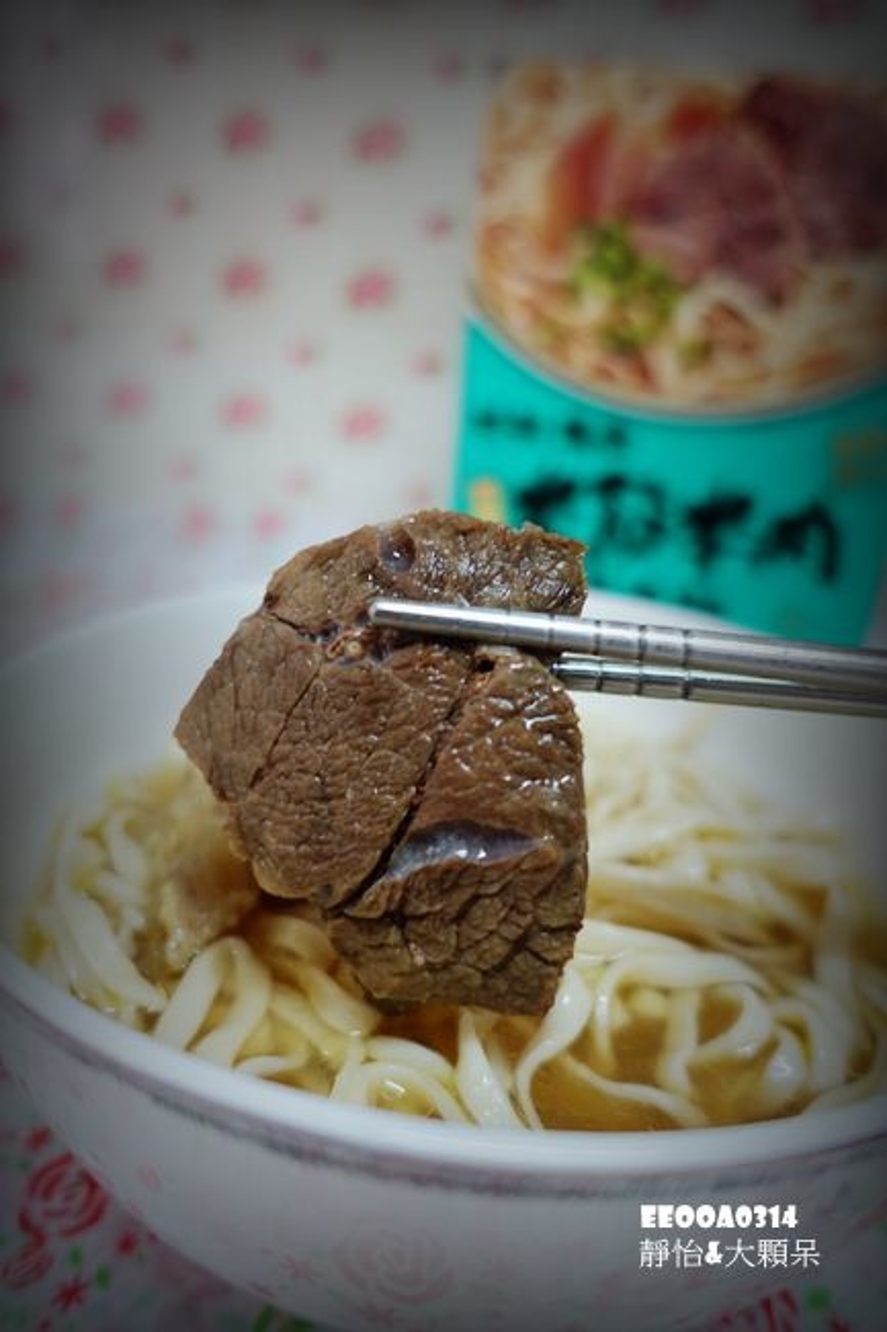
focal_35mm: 24
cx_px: 444
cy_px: 666
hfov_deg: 53.1
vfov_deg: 73.8
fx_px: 887
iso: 320
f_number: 1.8
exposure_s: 1/30
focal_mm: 8.8
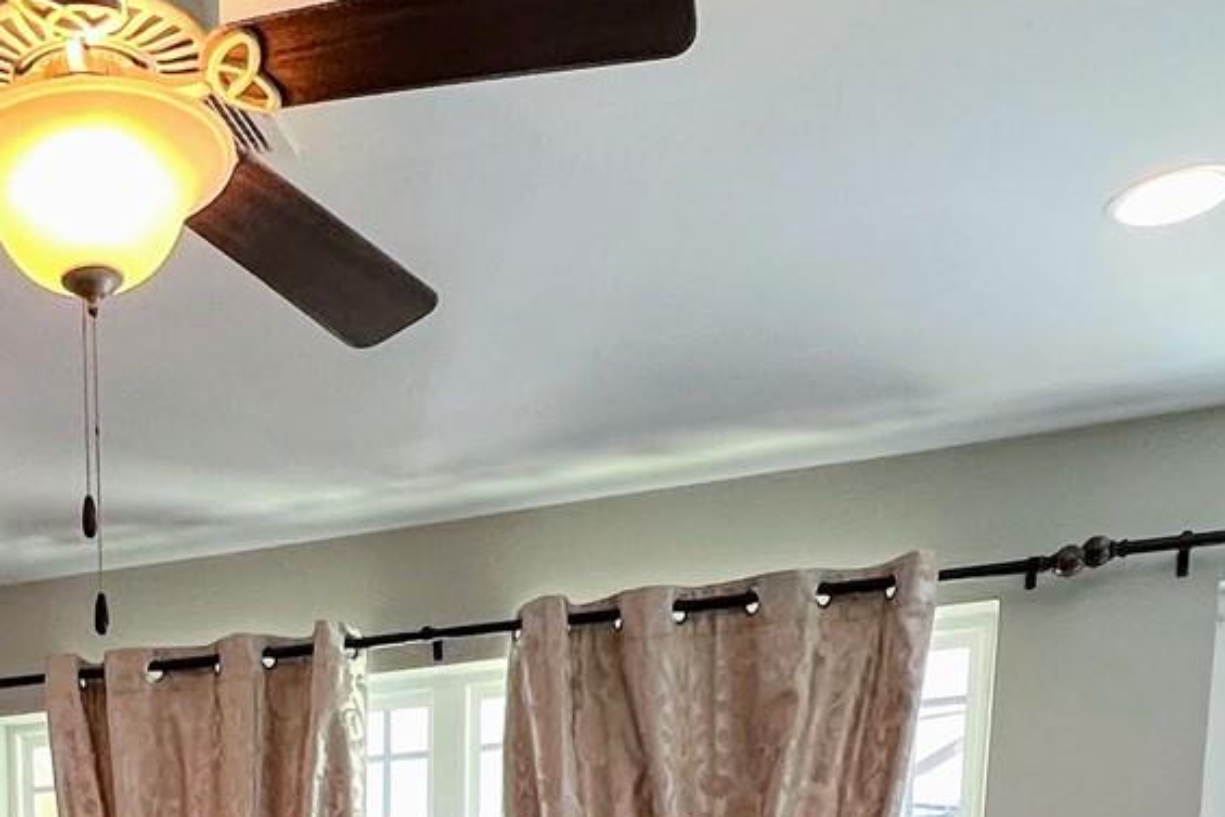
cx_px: 191
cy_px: 1471
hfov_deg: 38.3
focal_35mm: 49
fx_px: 1668
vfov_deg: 20.0
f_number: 1.8
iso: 125
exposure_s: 1/65
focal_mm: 1.57
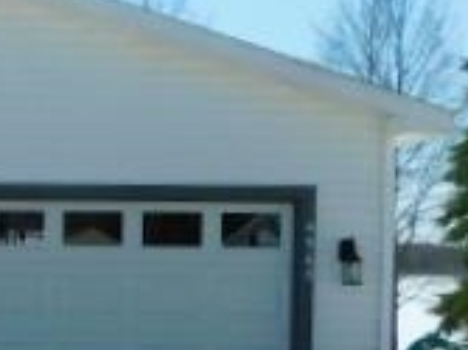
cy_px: 297
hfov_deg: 19.6
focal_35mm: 88
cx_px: -219
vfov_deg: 16.6
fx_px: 1189
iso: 125
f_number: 6
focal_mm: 4
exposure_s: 1/800
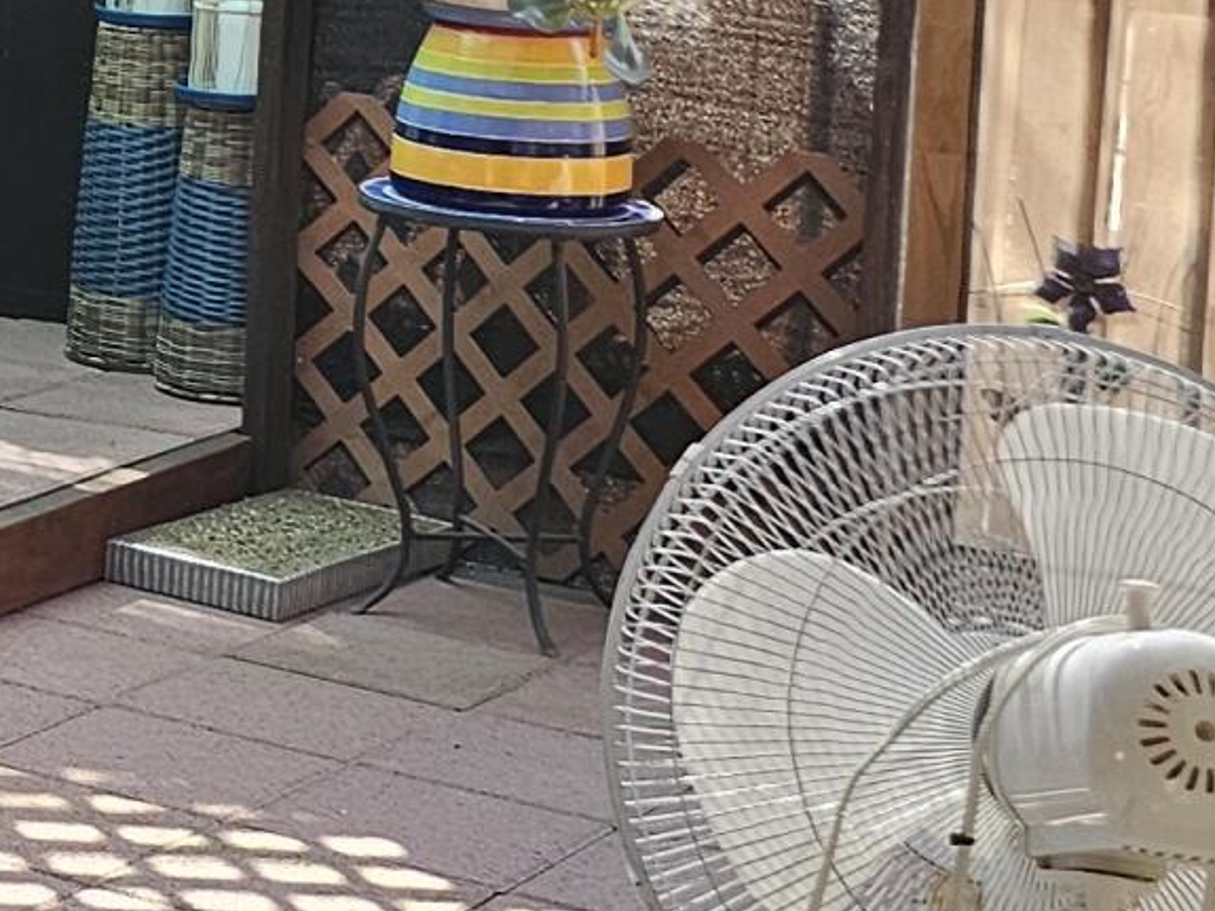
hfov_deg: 14.5
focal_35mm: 120
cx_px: -928
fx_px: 4211
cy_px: -131
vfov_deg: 12.1
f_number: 1.7
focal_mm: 6.3
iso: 125
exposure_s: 1/120
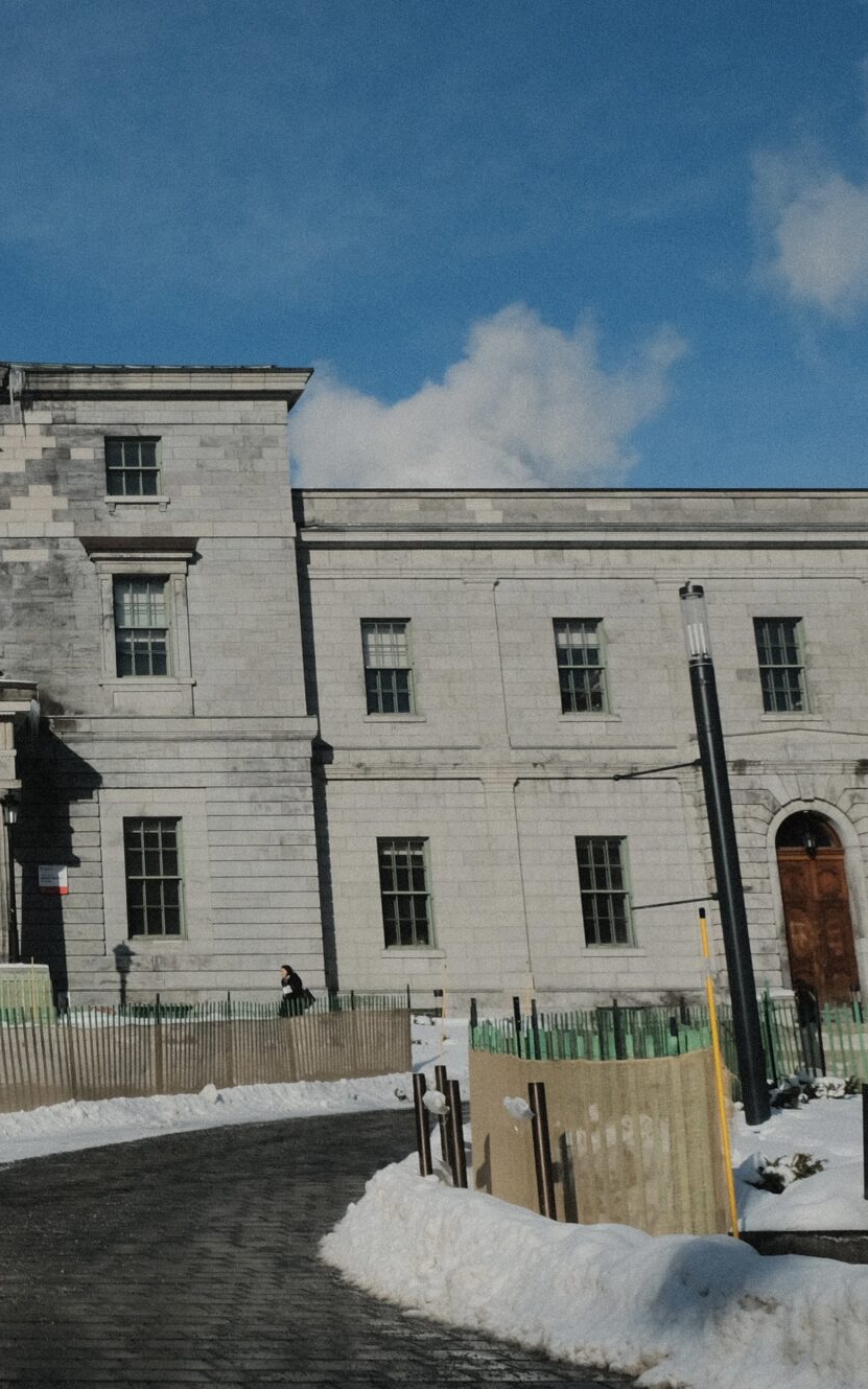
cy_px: 574
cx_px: -243
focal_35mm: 53
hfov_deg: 22.1
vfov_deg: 38.1
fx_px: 2005
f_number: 9
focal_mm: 18
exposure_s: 1/2400
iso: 640
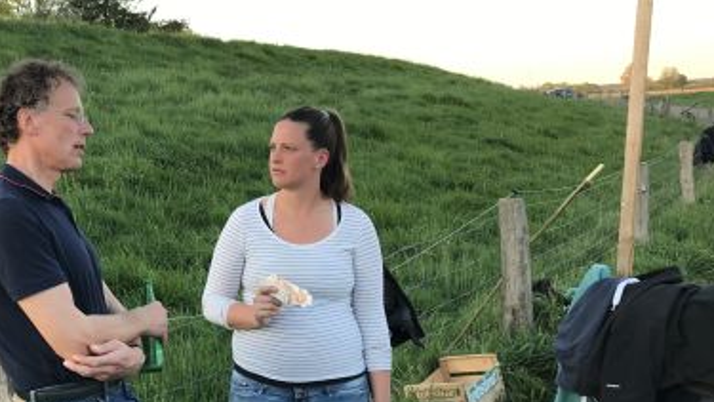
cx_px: 177
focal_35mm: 52
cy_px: 259
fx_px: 985
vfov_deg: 23.0
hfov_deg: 38.8
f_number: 1.8
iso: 20
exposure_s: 1/128
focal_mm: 3.99
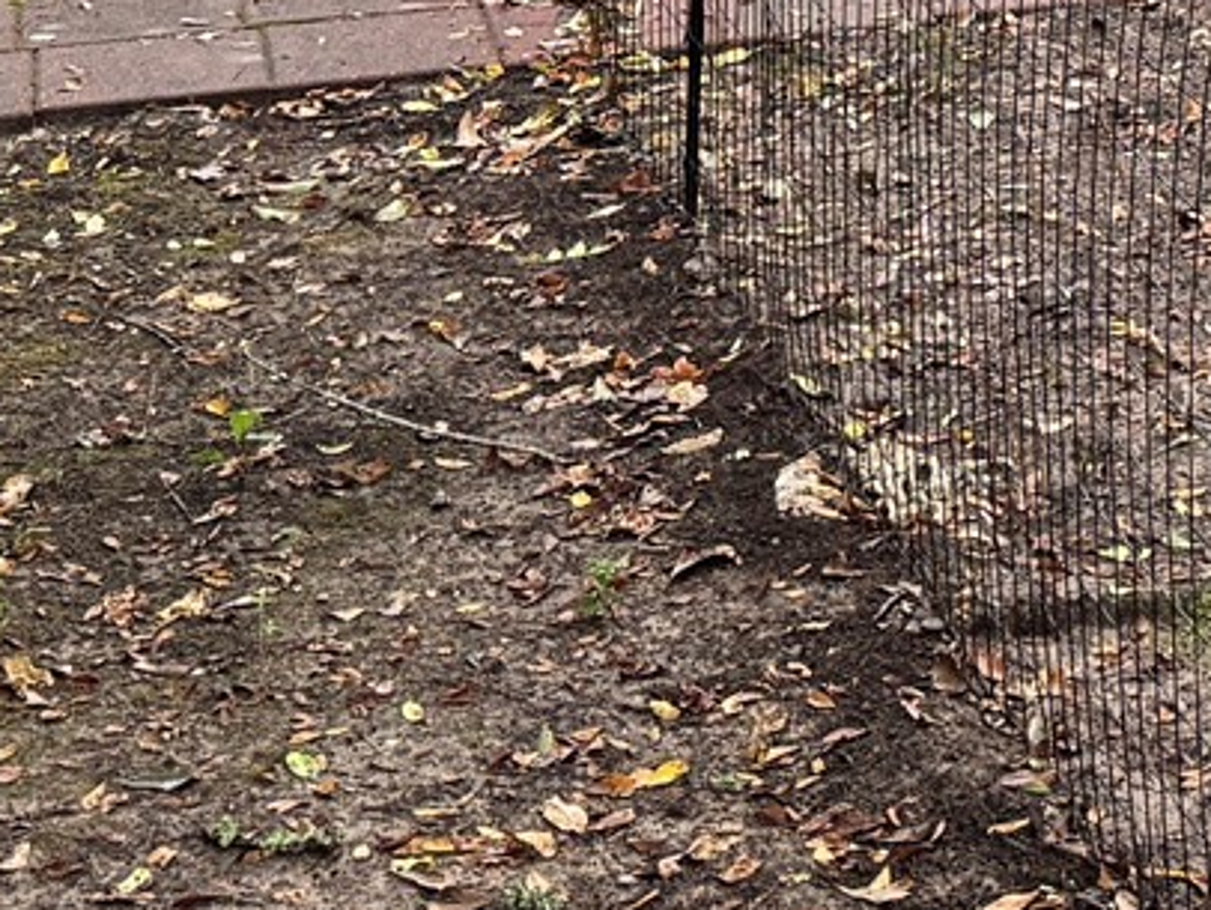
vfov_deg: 10.9
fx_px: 4236
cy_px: -1056
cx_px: 1303
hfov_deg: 15.9
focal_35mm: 121
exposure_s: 1/121
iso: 125
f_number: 1.78
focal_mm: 6.76
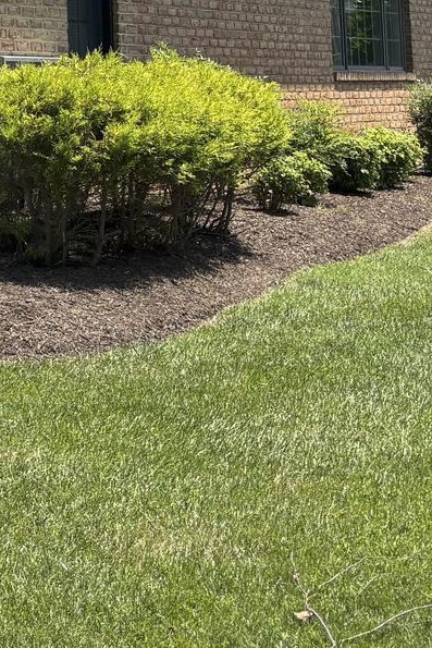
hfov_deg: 12.7
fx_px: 1673
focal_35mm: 93
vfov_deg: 20.6
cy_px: -115
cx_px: -449
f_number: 1.6
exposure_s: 1/2933
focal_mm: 5.96
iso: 50
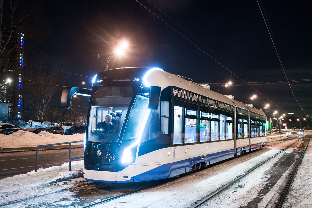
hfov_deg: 55.1
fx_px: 299
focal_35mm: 34
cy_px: 104
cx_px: 156
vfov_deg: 38.4
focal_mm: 23
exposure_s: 1/8
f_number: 3.8
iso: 800
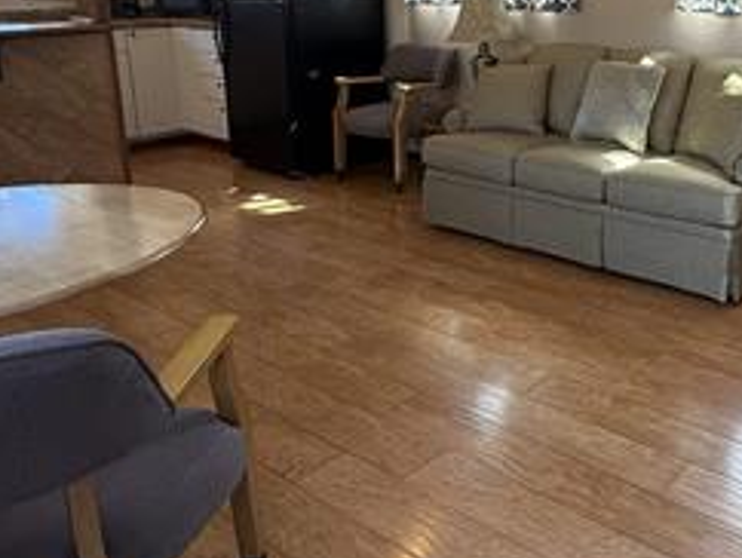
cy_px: 113
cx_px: 675
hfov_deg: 45.2
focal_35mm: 37
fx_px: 794
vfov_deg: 37.4
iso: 100
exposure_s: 1/120
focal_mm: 2.22
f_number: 2.2
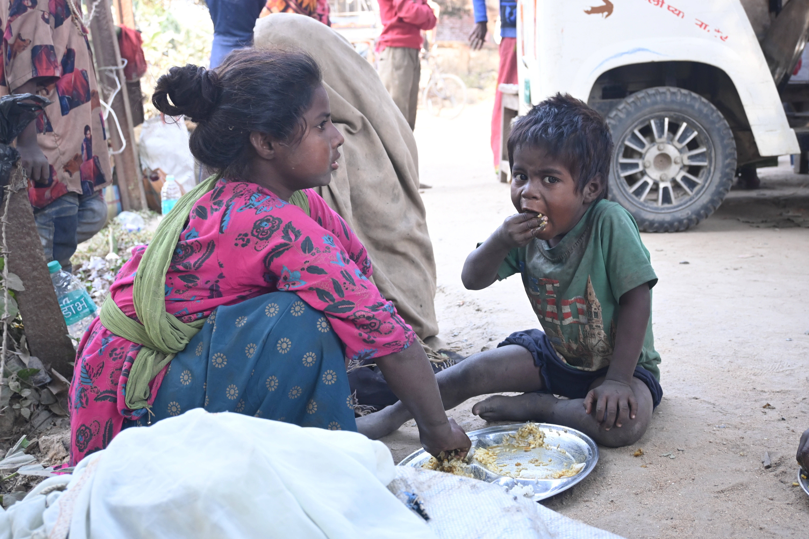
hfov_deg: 45.0
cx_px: 404
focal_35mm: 44
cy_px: 270
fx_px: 977
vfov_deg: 30.8
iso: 640
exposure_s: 1/80
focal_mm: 29
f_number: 4.8
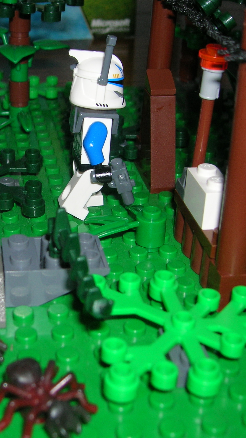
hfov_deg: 21.2
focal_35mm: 56
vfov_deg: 37.2
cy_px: 219
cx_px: 51
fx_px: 649
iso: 50
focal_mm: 6.4
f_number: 3
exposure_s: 1/60.1
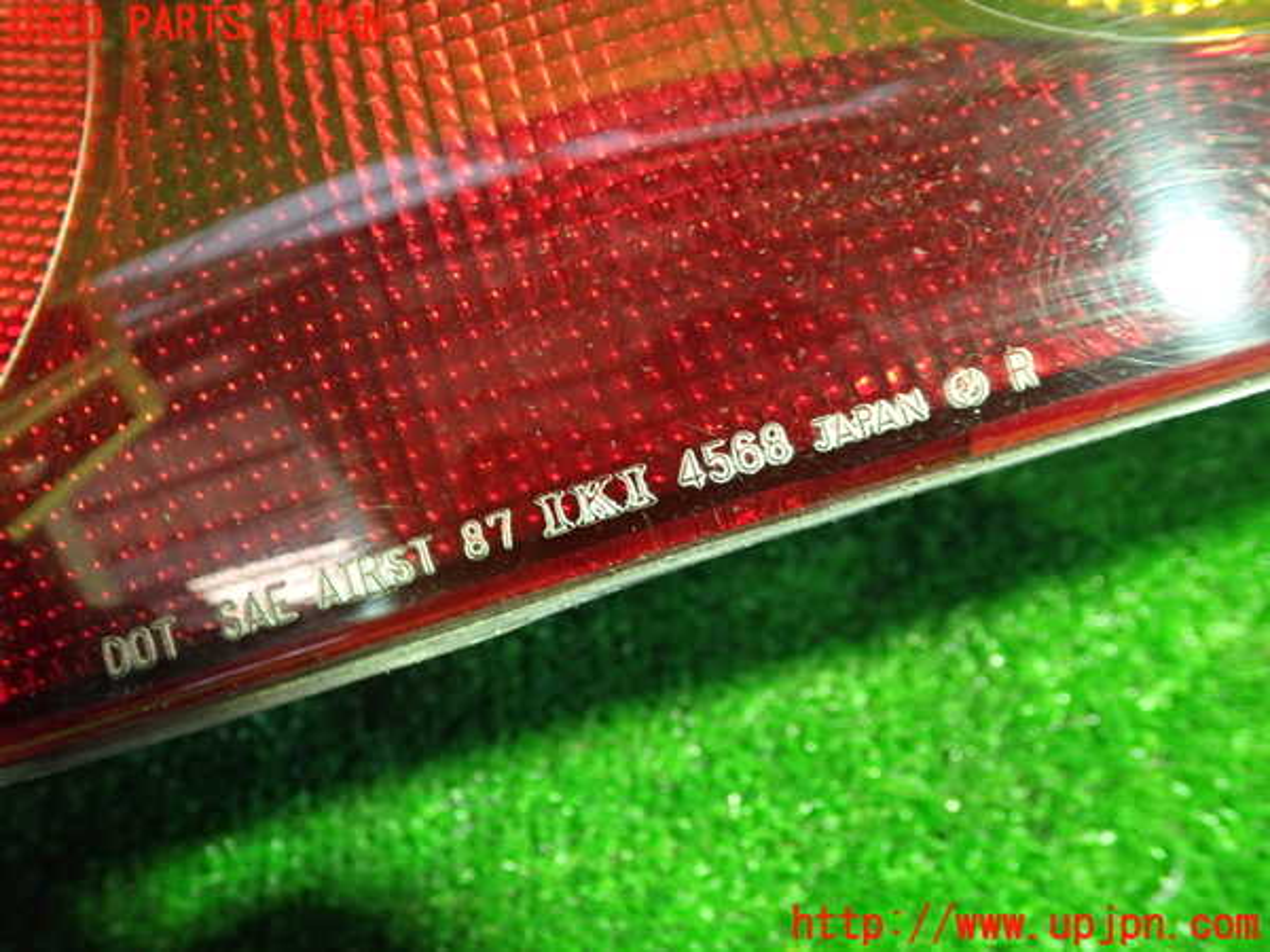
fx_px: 1101
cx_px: 635
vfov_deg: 46.8
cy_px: 476
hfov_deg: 60.0
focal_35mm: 30
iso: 800
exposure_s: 1/25
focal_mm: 5.4
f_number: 2.3
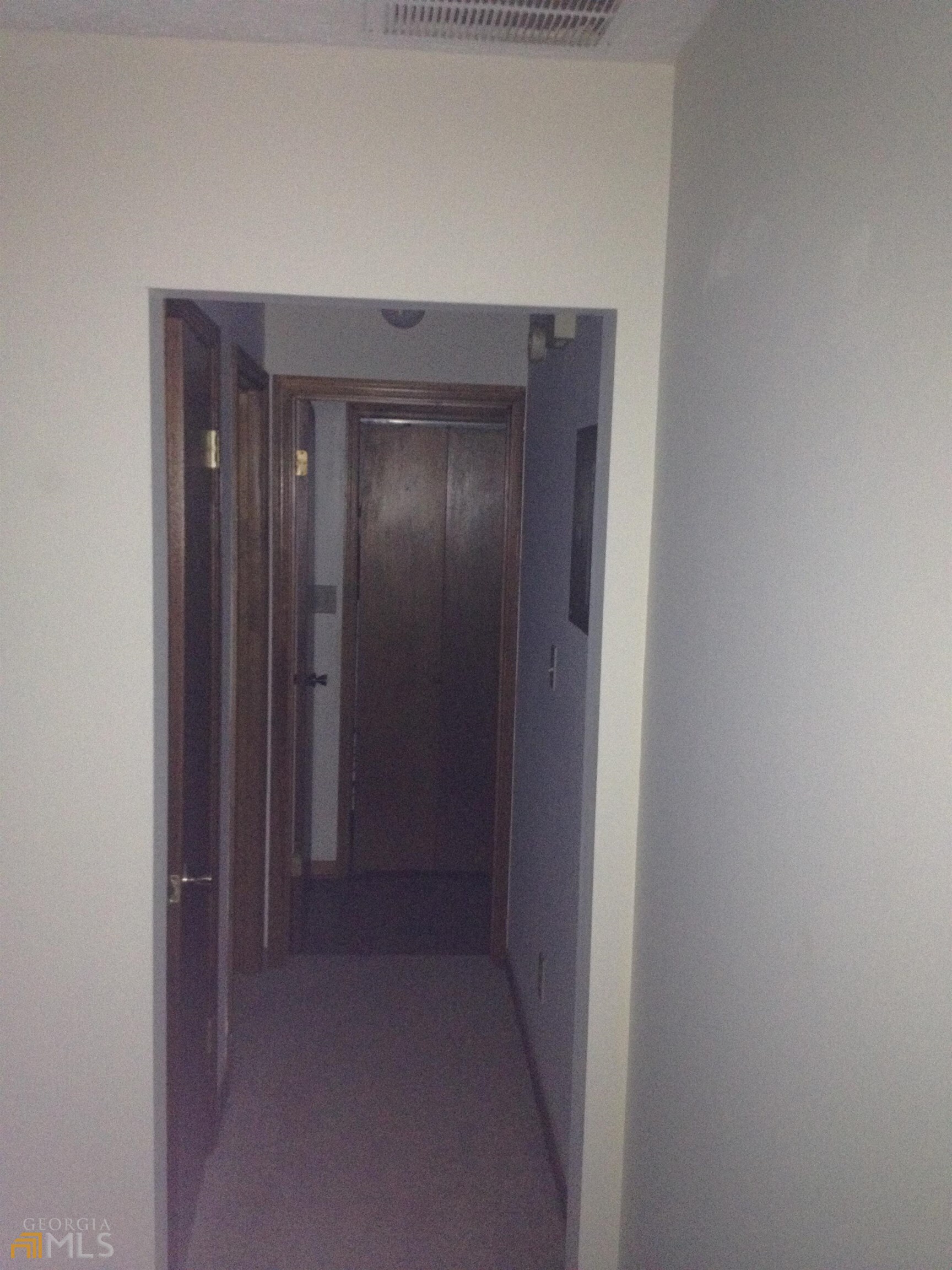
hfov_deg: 40.7
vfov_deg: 52.6
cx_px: 476
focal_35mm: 35
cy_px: 635
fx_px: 1283
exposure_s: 1/16
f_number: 2.4
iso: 400
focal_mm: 4.28
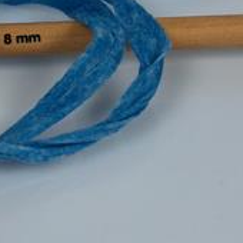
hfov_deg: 13.6
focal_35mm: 127
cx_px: 29
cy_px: 48
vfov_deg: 13.7
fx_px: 1009
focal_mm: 12.53
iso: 126
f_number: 2.9
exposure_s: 1/118
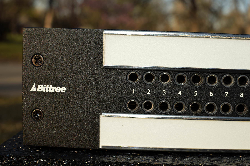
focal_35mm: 52
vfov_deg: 25.7
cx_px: 125
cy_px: 83
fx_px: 364
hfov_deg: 37.9
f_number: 8
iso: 100
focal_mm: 35
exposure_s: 1/60
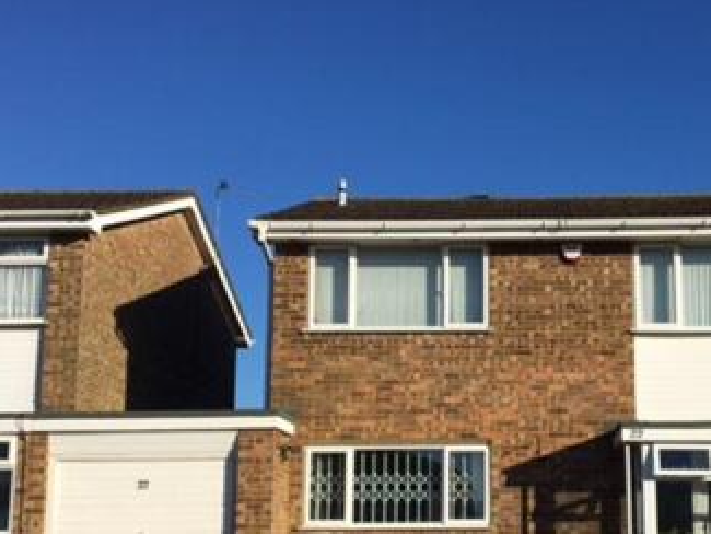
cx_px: 491
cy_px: 384
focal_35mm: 52
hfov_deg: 36.3
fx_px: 1068
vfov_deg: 27.7
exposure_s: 1/2564
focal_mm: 4.15
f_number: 2.2
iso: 25
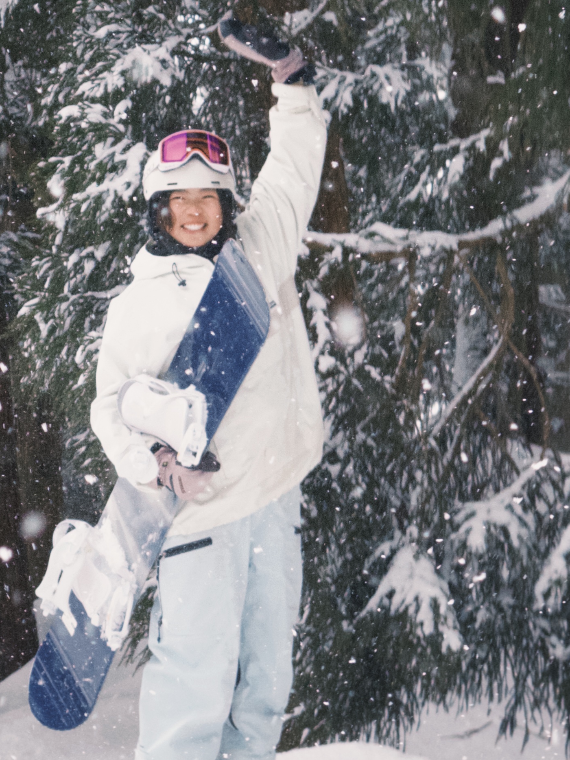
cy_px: 138
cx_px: 171
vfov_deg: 7.6
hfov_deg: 5.7
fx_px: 5686
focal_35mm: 259
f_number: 2.8
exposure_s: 1/214
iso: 40
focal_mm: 15.66
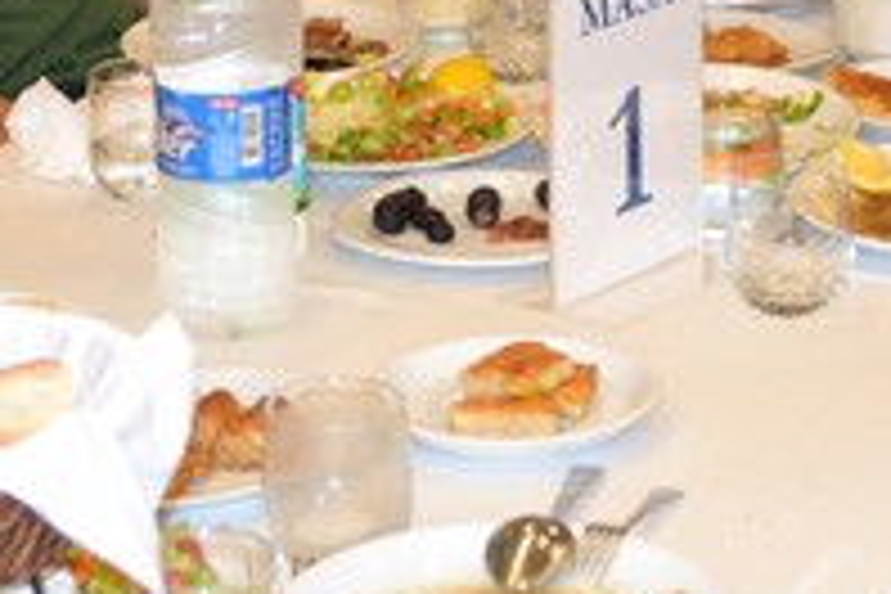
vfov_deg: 9.5
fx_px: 3514
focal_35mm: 142
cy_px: -173
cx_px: 428
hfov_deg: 14.4
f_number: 4.5
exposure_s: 1/60
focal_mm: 28
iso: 1800
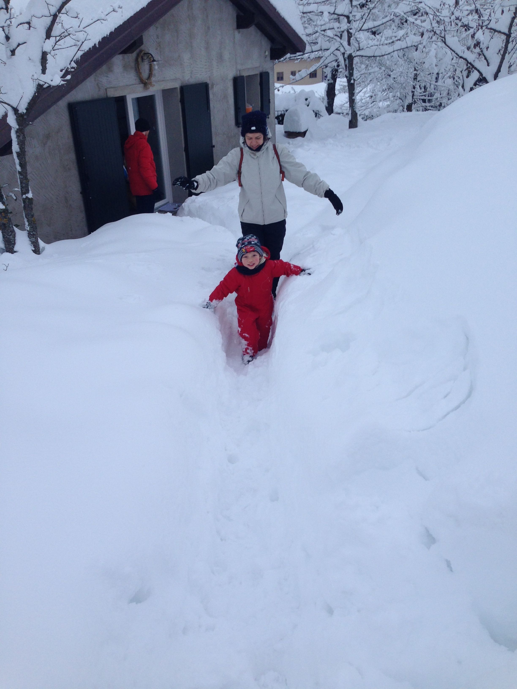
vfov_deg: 55.4
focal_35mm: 33
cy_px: 344
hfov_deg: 42.9
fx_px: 657
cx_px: 258
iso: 50
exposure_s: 1/317
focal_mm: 4.12
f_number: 2.4
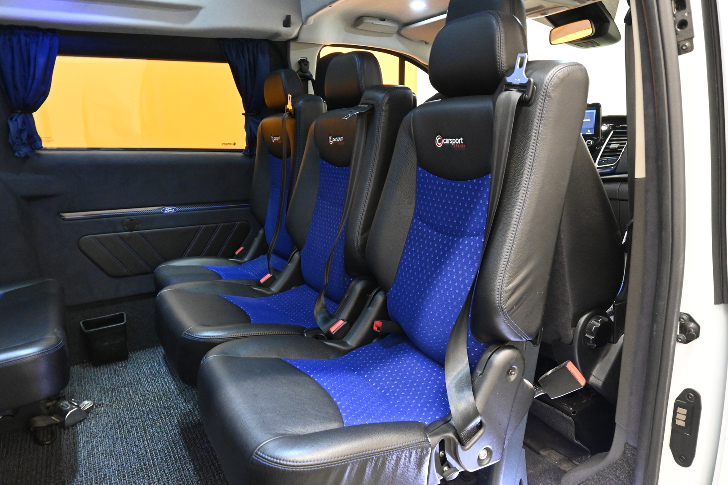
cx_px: 364
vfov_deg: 53.1
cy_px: 242
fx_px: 485
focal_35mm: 24
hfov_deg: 73.7
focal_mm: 16
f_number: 6.3
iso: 5600
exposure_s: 1/25
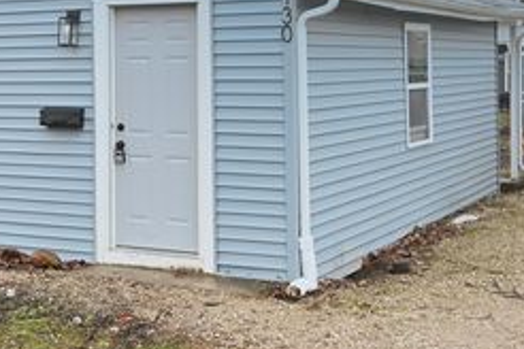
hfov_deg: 29.7
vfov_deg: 20.9
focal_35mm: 64
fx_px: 932
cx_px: 21
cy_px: 54
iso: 220
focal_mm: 21
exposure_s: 1/30
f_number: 4
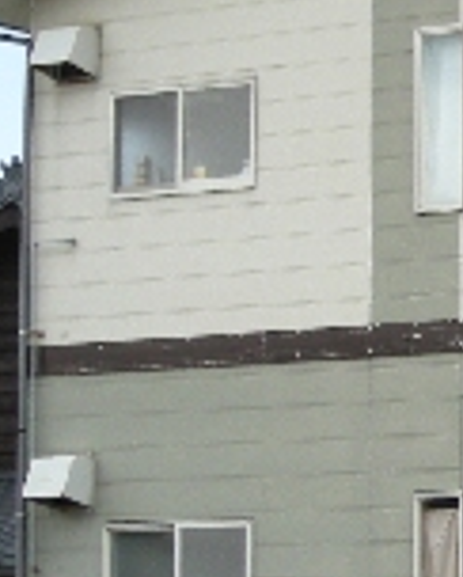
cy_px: 275
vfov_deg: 9.8
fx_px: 3351
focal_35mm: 196
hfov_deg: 7.7
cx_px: 763
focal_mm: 9.9
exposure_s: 1/345
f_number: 3.5
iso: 64
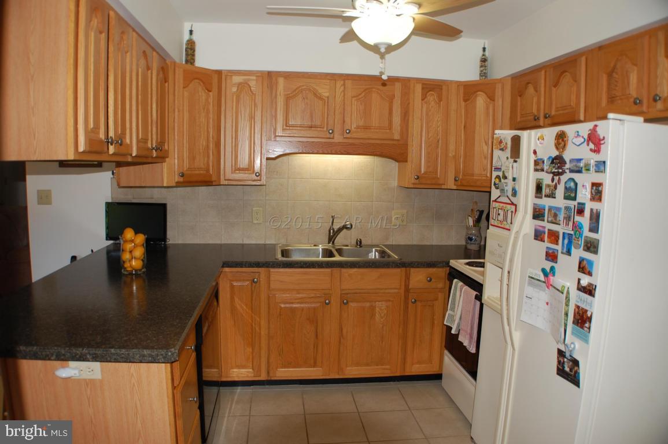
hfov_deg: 57.3
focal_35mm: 33
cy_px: 222
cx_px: 334
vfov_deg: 39.9
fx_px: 612
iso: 200
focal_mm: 22
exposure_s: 1/60
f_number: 3.8
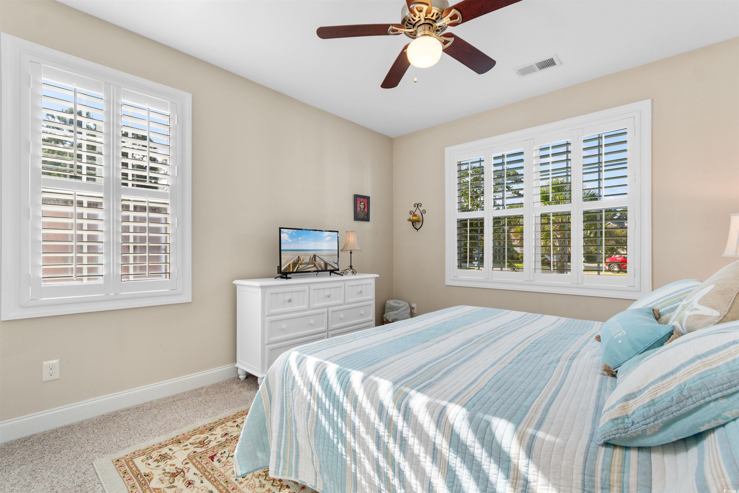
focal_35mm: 15
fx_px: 308
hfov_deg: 100.4
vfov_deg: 77.3
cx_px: 370
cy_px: 246
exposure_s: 1/30
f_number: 4.5
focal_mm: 10
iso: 100
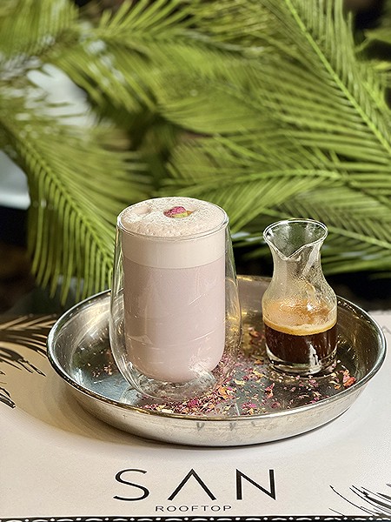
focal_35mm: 120
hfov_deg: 12.3
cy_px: 261
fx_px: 1807
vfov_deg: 16.4
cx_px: 196
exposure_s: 1/50
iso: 160
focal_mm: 15.66
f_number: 2.8
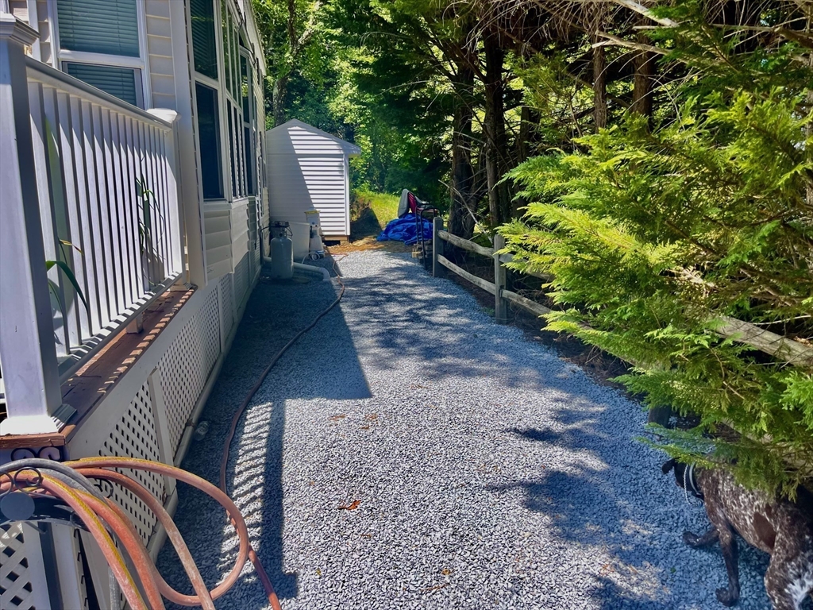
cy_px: 305
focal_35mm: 26
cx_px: 406
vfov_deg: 53.1
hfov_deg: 67.3
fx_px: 611
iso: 50
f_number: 1.6
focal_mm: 5.1
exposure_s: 1/436
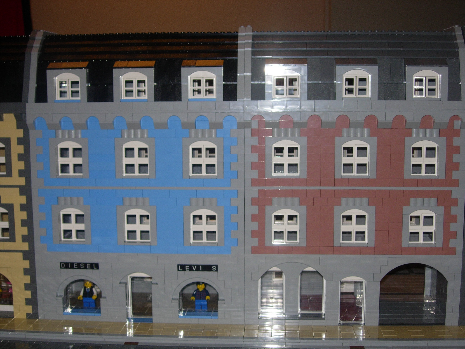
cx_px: 232
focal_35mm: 51
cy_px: 174
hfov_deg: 37.5
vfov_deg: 28.6
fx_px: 685
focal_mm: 10.6
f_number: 3.2
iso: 79
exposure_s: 1/64
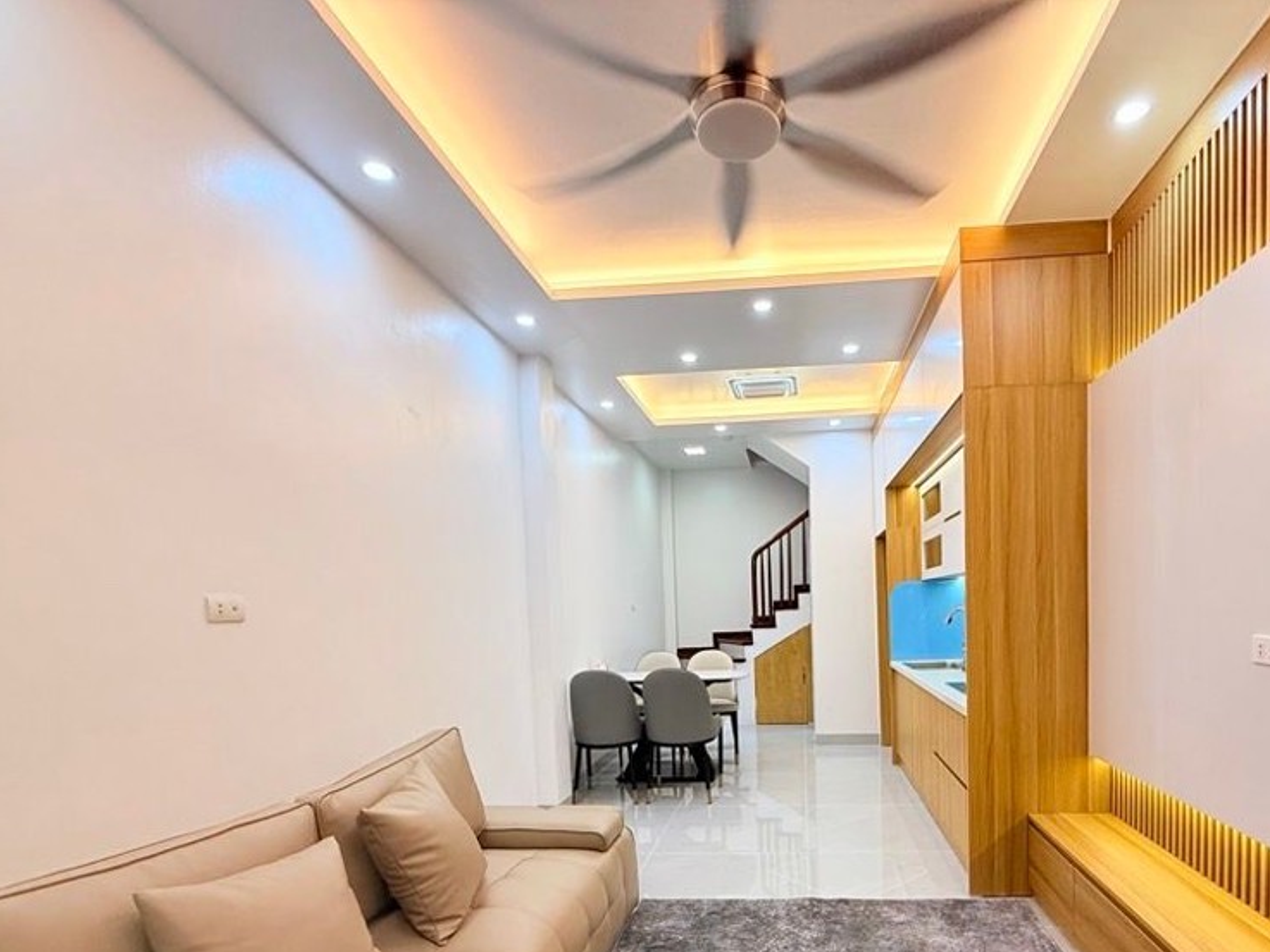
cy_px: 644
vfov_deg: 66.6
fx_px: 697
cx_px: 760
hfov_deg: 83.7
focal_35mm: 19
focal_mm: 2.22
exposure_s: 1/100
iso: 80
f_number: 2.2
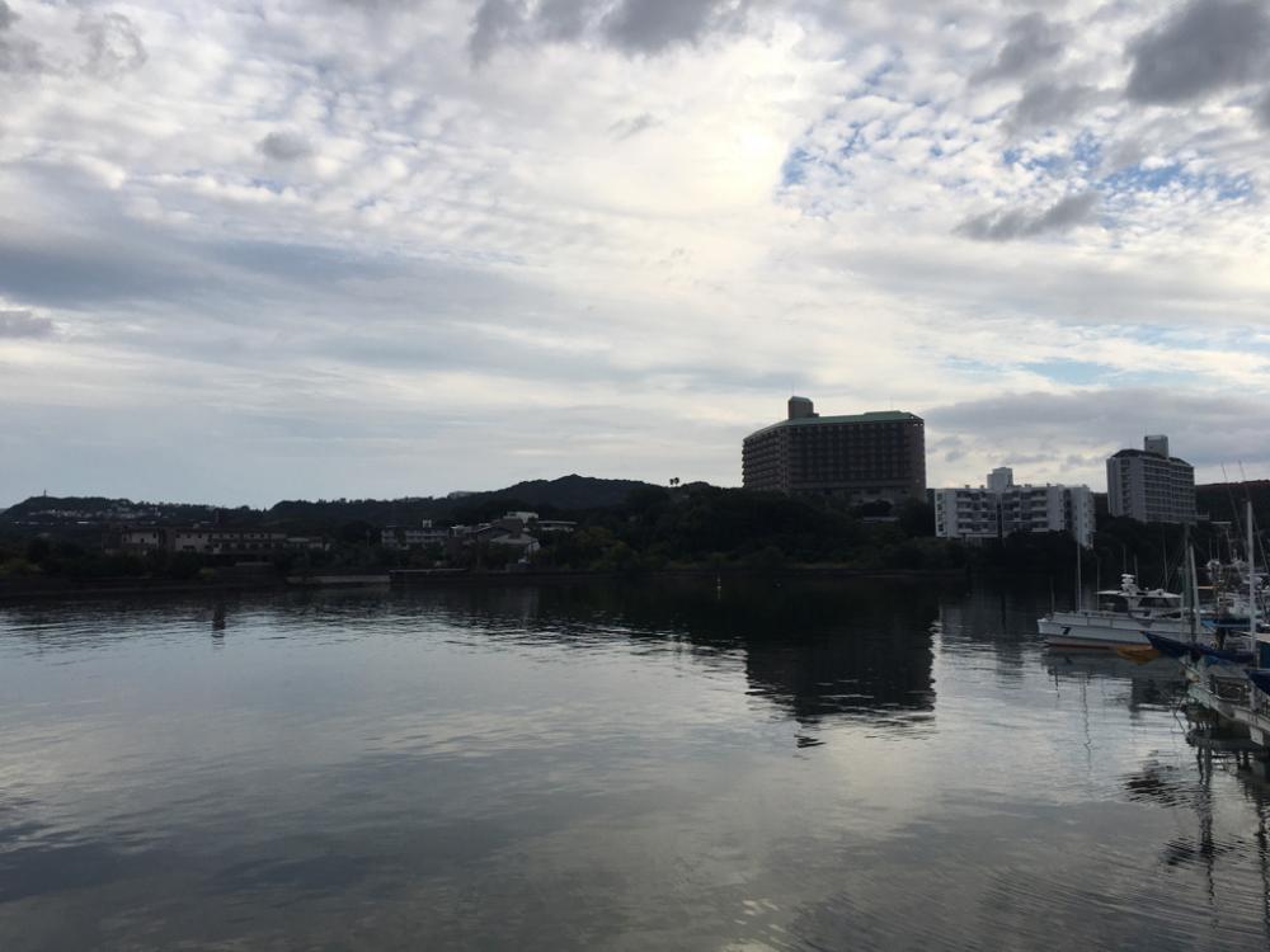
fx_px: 1064
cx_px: 635
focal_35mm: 29
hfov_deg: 61.7
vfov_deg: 48.2
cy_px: 476
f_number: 2.2
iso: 25
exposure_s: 1/739
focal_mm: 4.15
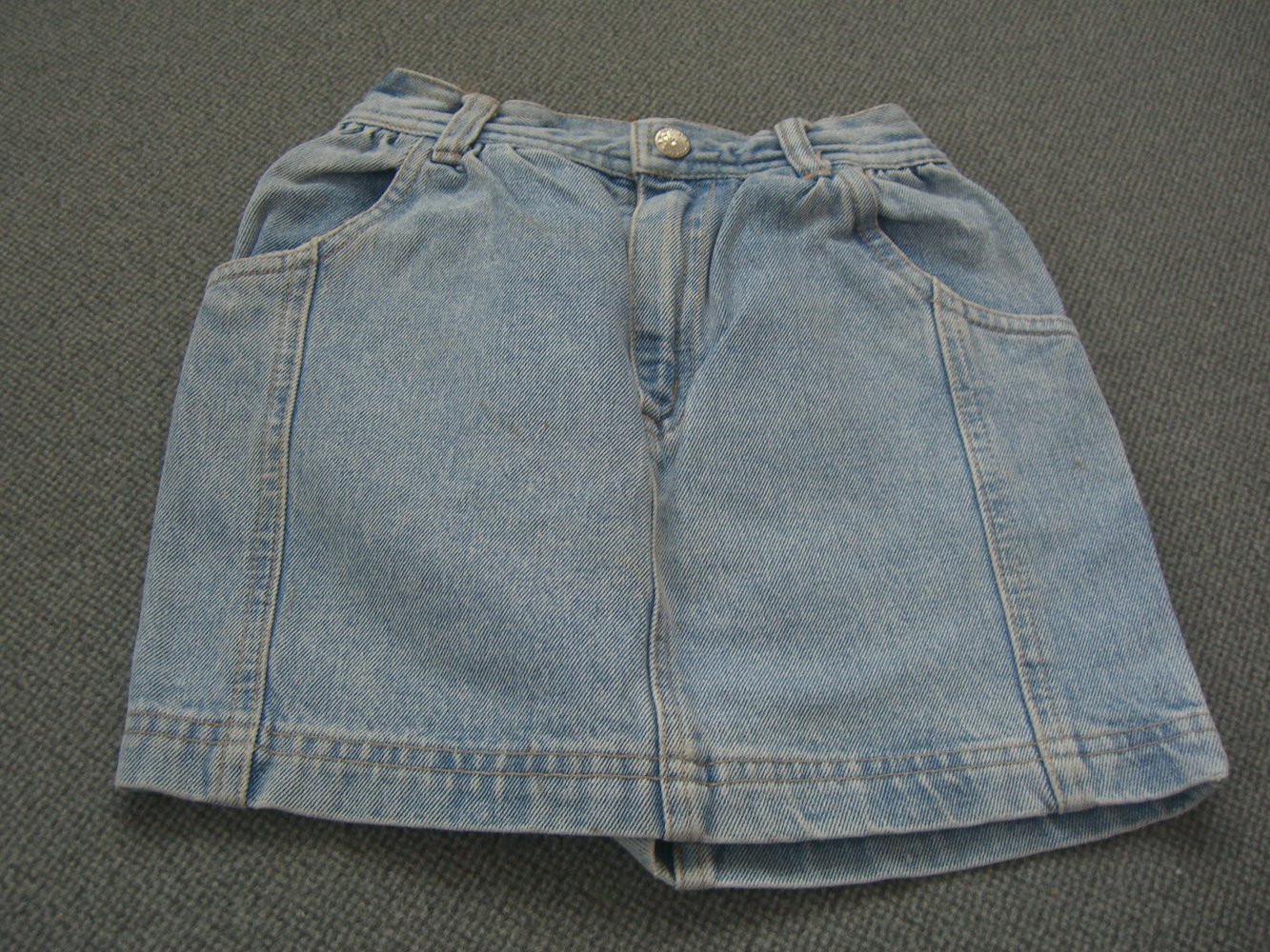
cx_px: 635
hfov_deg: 49.0
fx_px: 1394
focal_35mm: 38
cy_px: 476
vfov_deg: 37.7
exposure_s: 1/20
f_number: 2.8
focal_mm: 7.9
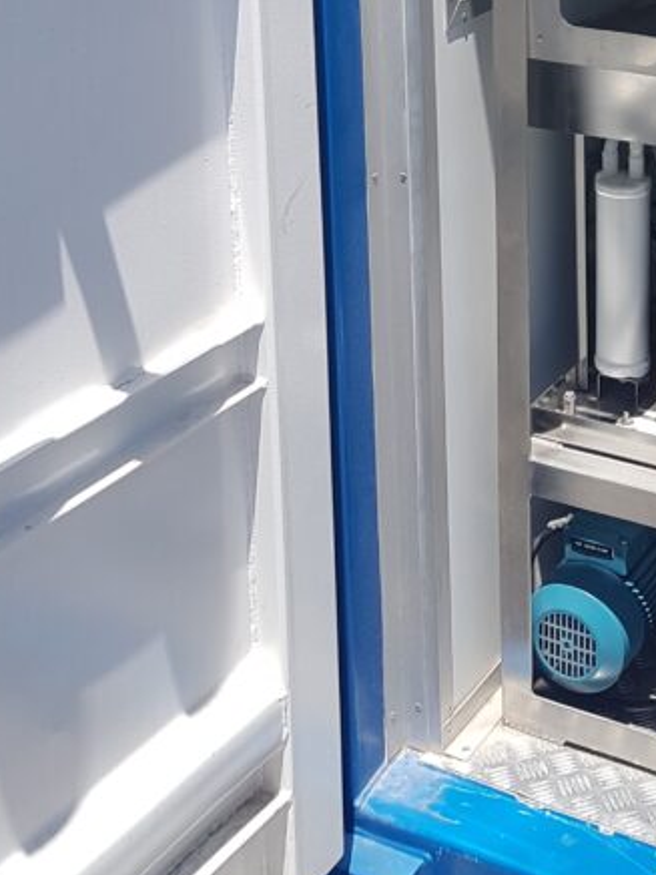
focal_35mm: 61
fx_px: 1541
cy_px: -132
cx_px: 744
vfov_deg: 28.2
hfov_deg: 22.5
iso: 40
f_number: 1.7
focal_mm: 4.2
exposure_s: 1/1696
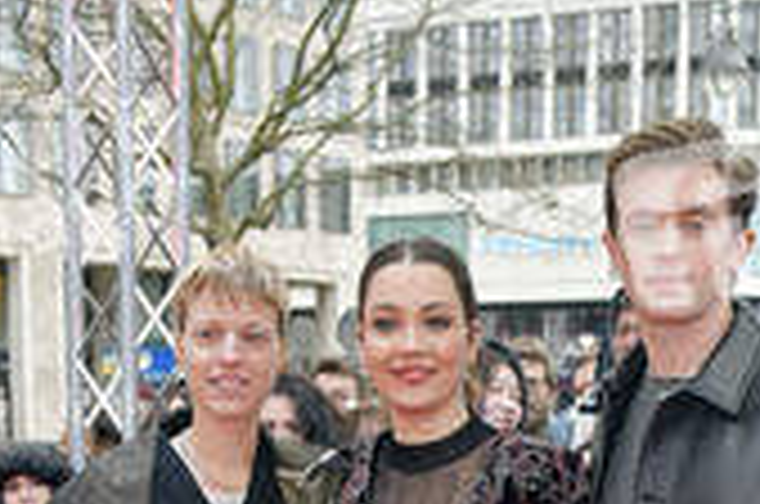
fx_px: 1749
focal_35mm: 83
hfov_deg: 24.5
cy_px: 878
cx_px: 436
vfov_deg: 14.6
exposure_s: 1/200
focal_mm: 35
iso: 1250
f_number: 5.6
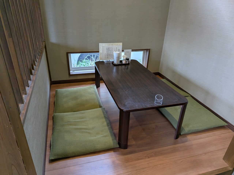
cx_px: 117
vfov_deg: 56.8
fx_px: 162
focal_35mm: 24
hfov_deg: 71.6
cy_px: 88
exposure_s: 1/203
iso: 30
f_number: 1.7
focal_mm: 4.53
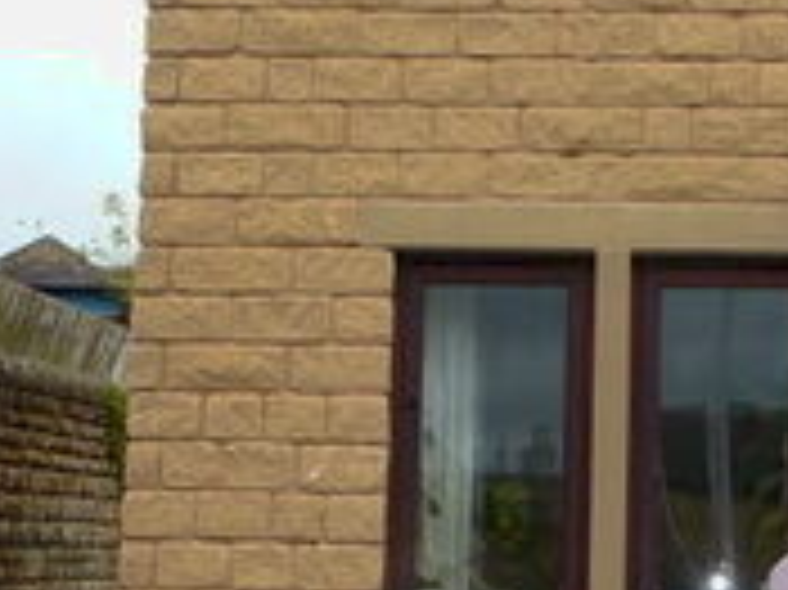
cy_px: 209
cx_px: 729
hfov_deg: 20.0
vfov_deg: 15.4
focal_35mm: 96
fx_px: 2184
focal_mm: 4.3
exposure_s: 1/200
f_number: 4
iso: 100
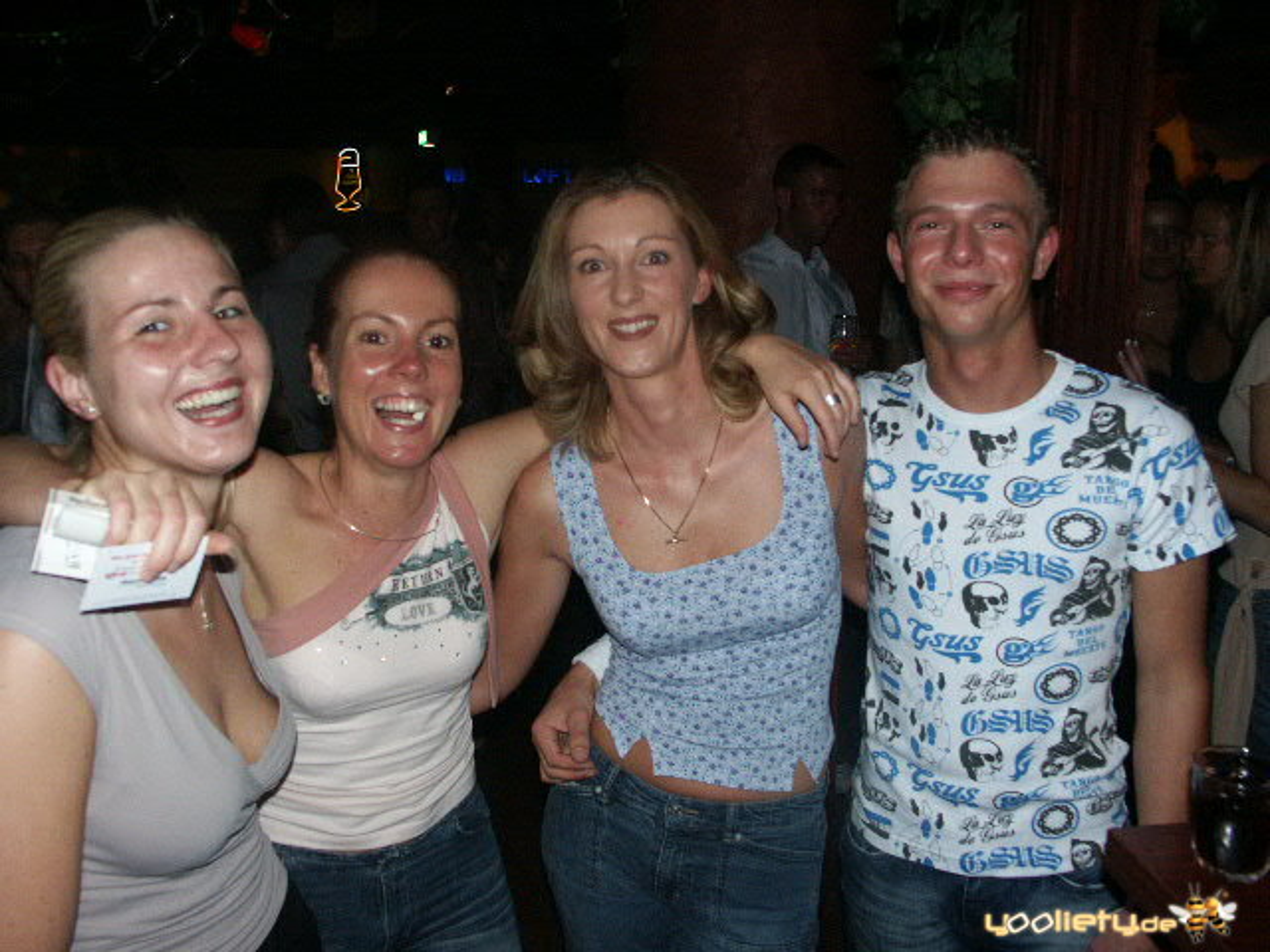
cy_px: 476
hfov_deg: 61.7
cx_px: 635
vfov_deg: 48.2
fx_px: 1064
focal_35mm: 29
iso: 200
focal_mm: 7.59
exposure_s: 1/45
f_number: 2.8
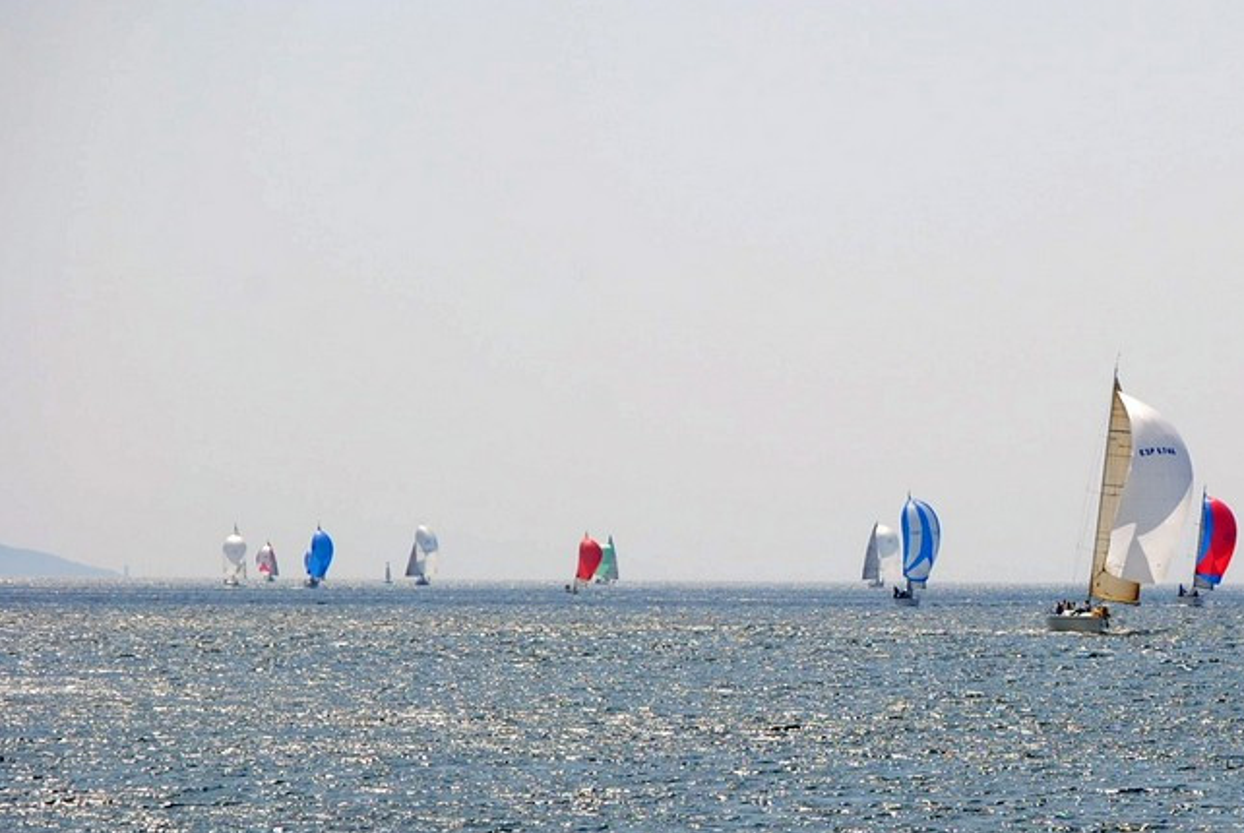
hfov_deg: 7.2
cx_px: 990
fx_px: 9931
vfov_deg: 4.8
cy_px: 632
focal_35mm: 287
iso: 100
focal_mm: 120
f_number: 6.3
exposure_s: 1/640
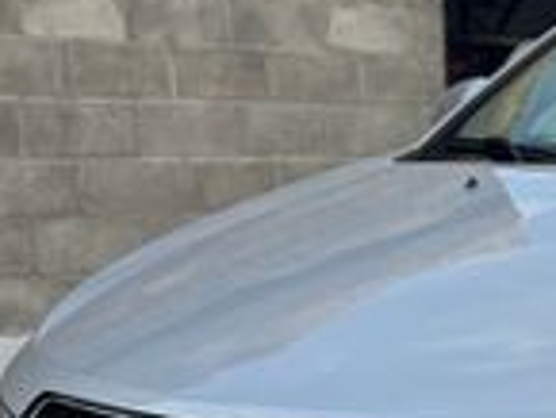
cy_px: 406
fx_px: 1254
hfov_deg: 22.2
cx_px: 736
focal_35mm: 78
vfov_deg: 18.5
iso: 80
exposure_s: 1/1131
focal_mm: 6.76
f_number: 1.78
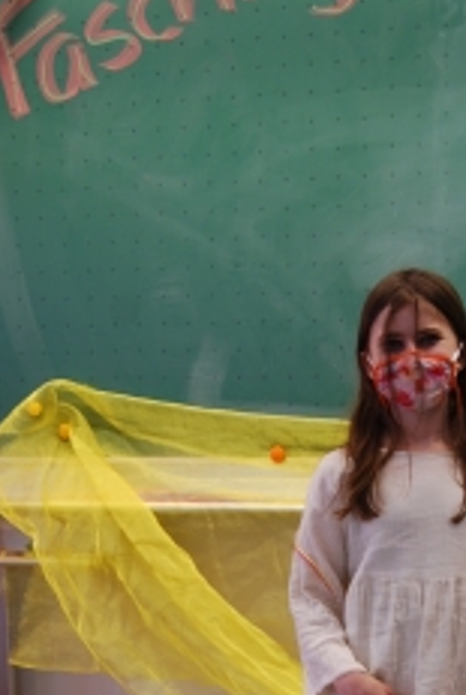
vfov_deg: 18.2
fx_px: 2145
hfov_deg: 12.3
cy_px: 593
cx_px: 398
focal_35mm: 111
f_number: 4.8
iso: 200
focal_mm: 38
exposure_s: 1/30
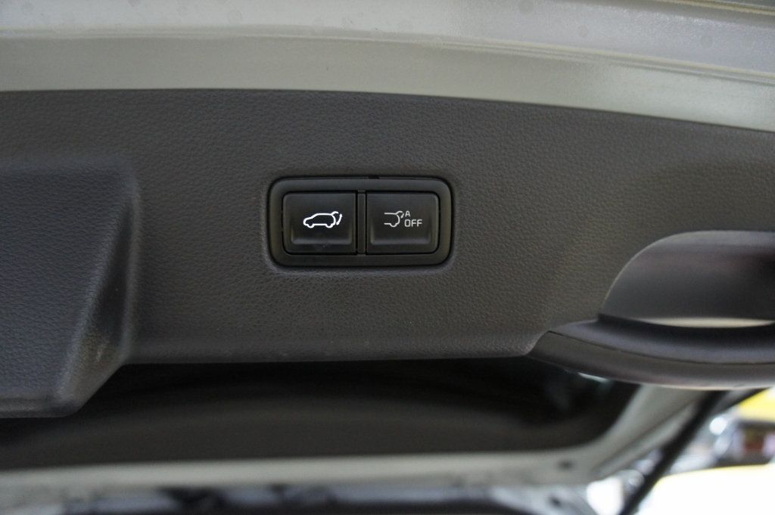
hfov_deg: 67.4
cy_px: 258
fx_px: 581
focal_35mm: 27
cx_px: 388
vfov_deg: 47.9
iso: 1600
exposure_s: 1/30
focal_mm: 18
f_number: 3.5
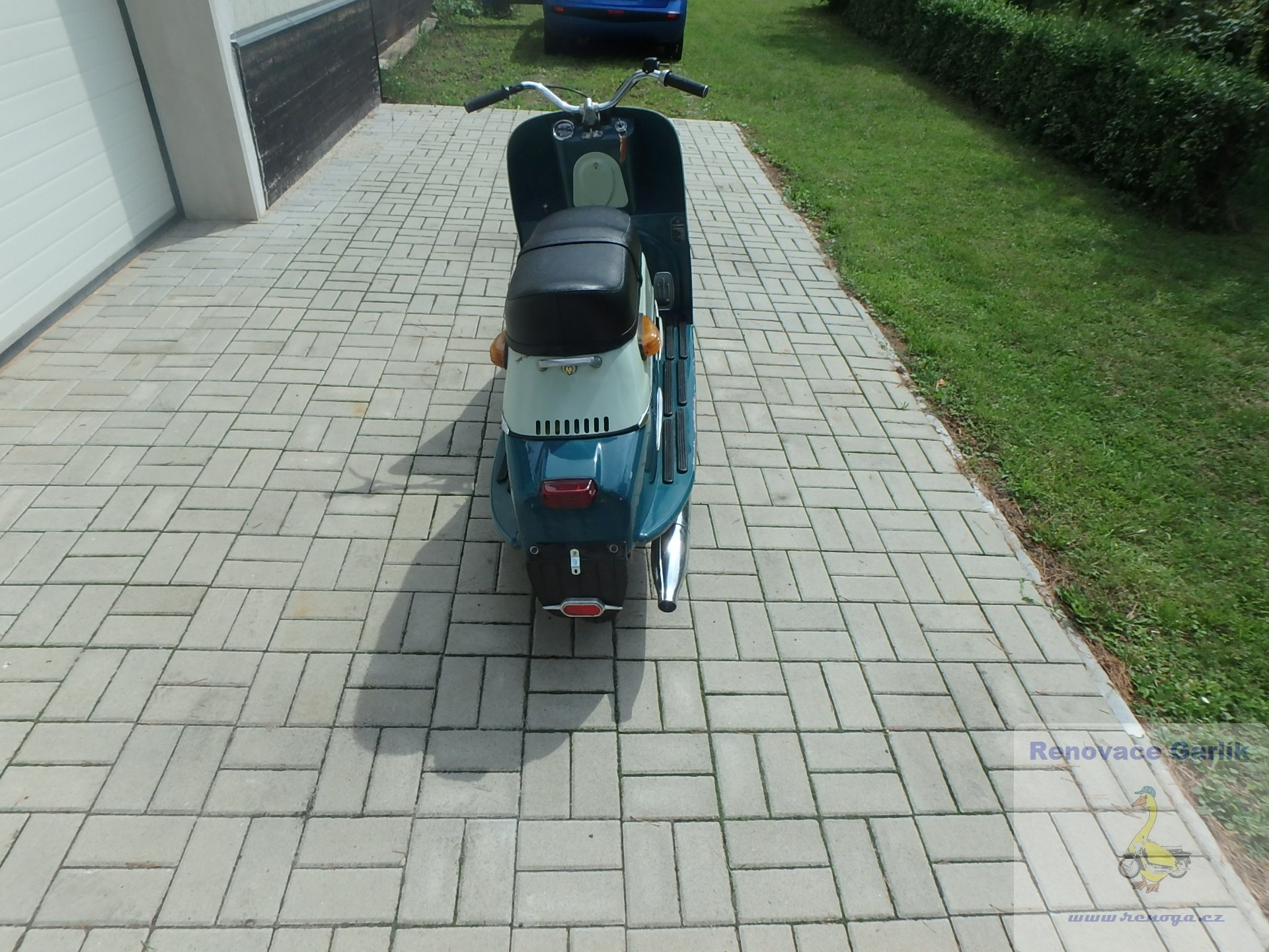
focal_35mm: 21
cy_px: 476
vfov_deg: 63.4
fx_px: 770
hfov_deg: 79.0
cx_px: 634
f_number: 6
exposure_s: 1/500
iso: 125
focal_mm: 3.7
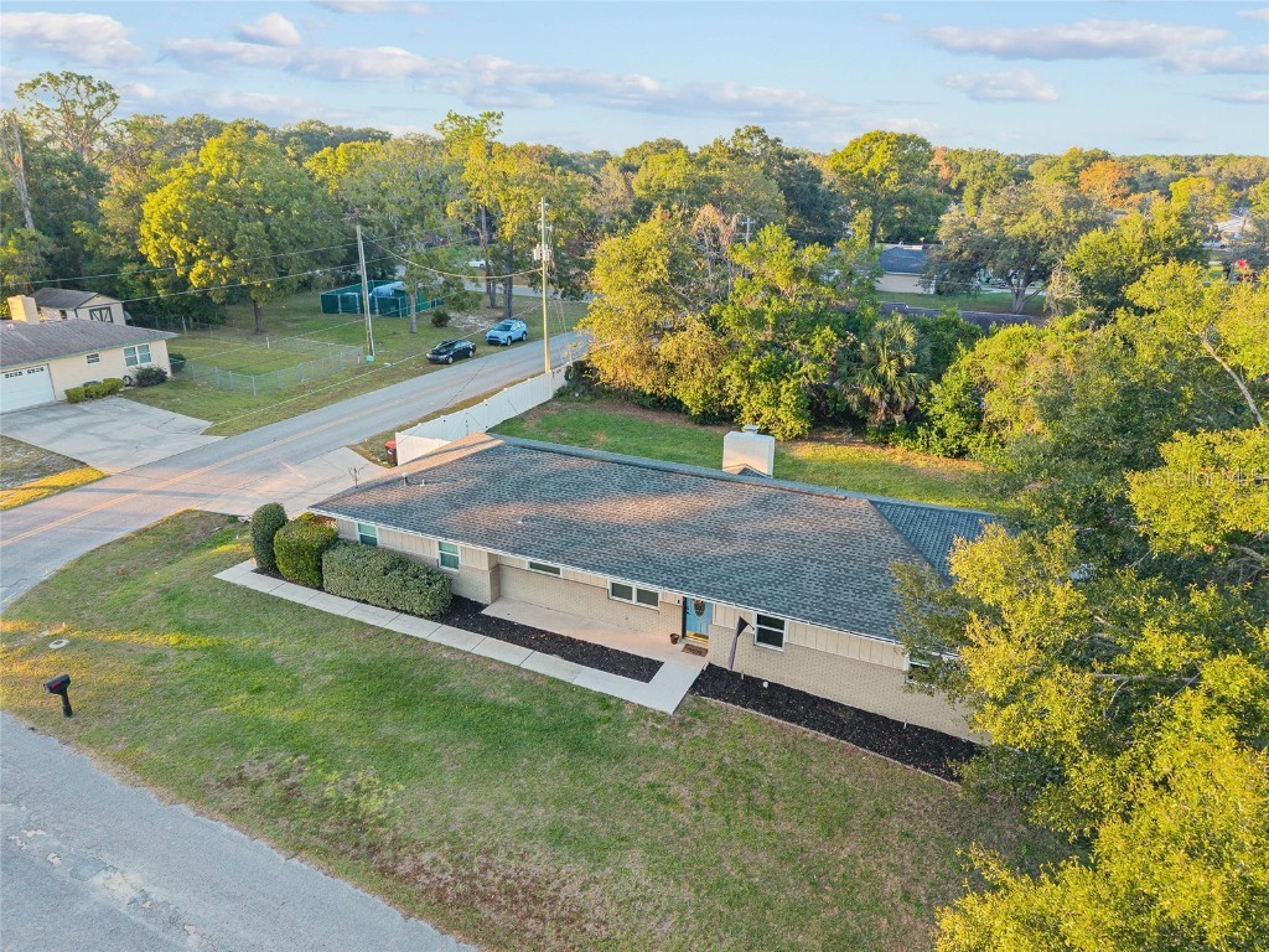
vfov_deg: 56.8
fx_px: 880
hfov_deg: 71.6
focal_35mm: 24
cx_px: 634
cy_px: 476
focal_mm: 8.67
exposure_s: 1/500
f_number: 1.8
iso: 400
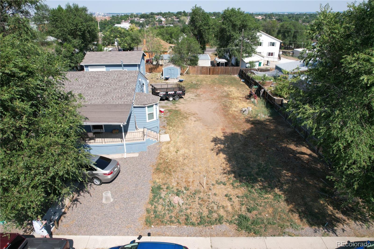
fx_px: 228
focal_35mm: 22
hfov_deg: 78.6
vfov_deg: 57.2
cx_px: 187
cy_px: 124
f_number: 2.8
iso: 110
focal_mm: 8.38
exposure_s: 1/1500
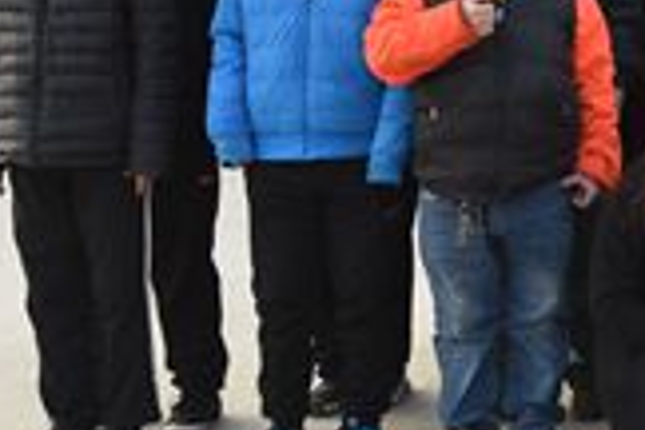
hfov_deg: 14.5
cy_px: 10
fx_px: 2311
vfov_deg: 10.5
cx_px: 1047
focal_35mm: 129
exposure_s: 1/160
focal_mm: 38
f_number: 6.3
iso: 400
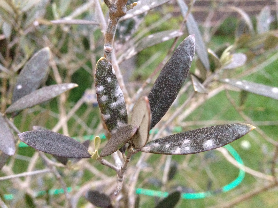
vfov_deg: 40.7
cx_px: 139
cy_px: 104
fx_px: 281
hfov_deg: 52.6
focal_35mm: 35
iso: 320
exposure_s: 1/20
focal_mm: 4.28
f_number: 2.4
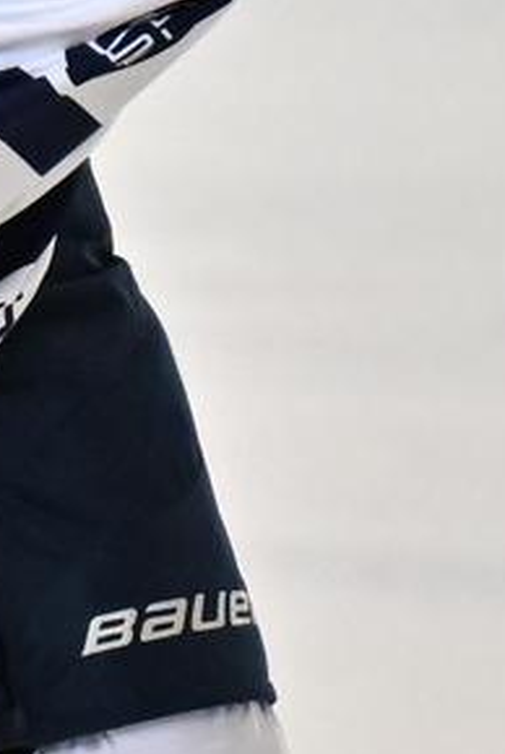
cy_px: 477
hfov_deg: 0.7
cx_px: -414
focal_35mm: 1984
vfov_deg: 1.0
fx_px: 41644
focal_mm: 200
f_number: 2.8
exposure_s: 1/1000
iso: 3200
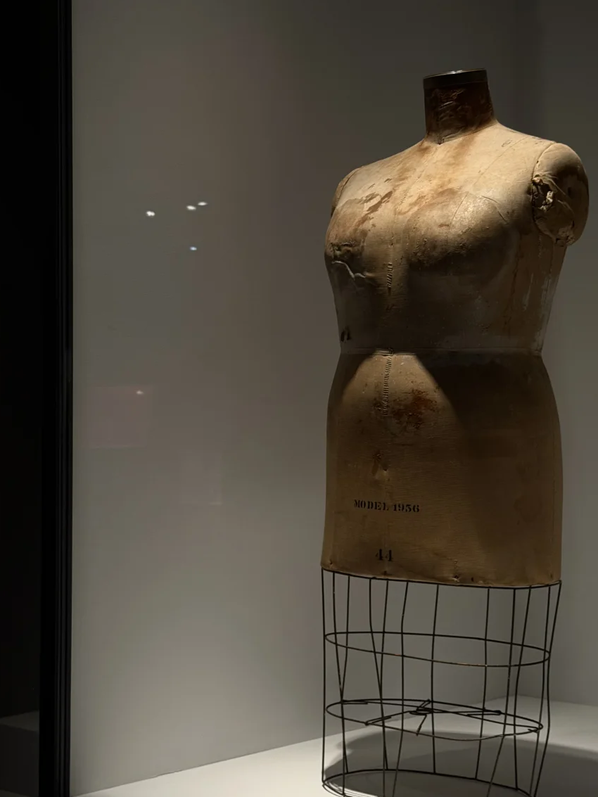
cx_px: 313
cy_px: 428
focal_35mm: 61
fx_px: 1405
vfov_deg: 31.7
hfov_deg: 24.0
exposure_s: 1/60
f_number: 1.78
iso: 200
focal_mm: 6.76
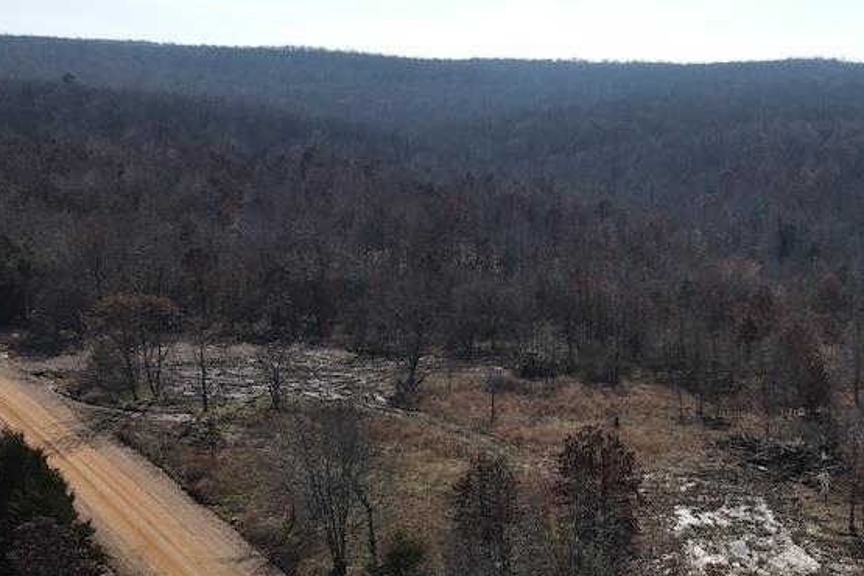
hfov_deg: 41.4
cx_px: 711
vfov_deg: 29.6
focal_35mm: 45
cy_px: 405
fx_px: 1080
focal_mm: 4.5
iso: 100
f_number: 2.8
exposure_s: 1/60
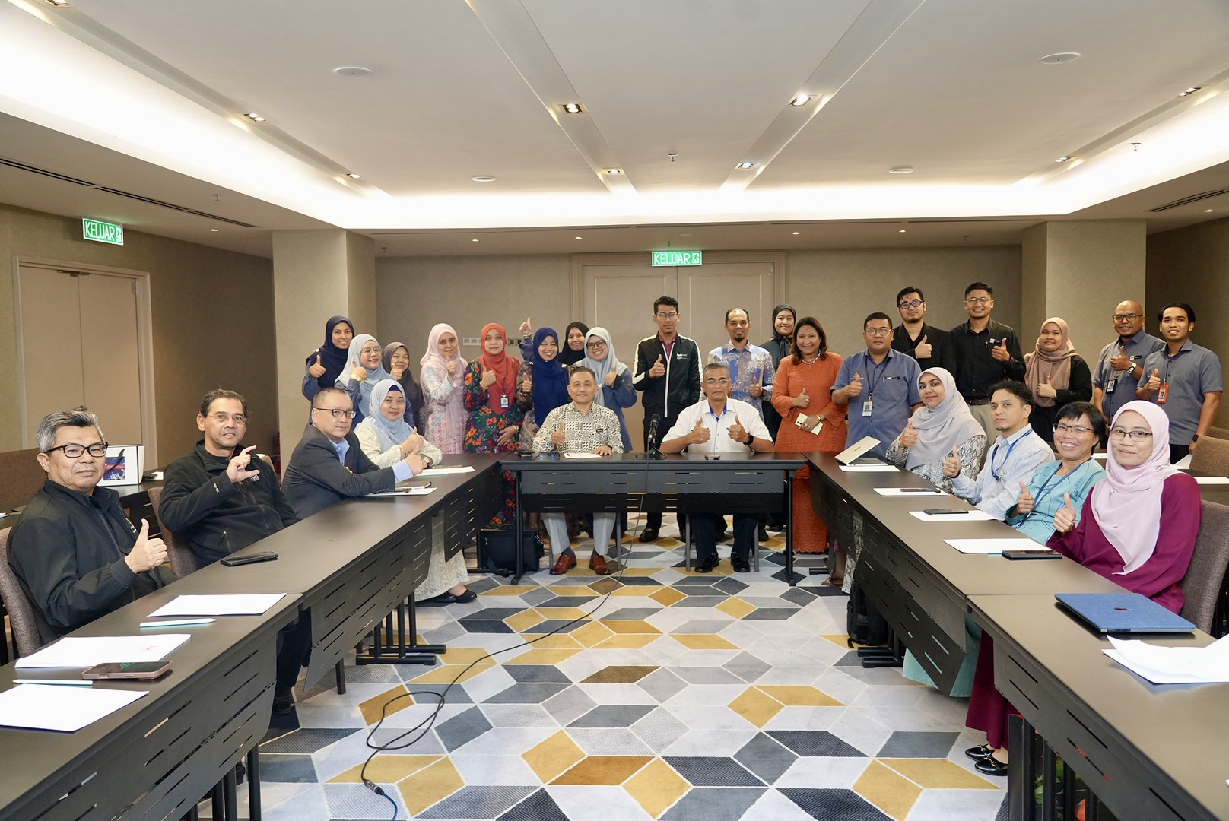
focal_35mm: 30
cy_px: 410
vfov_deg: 43.7
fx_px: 1025
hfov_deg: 61.9
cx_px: 614
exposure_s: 1/160
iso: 2500
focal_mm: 30
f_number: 4
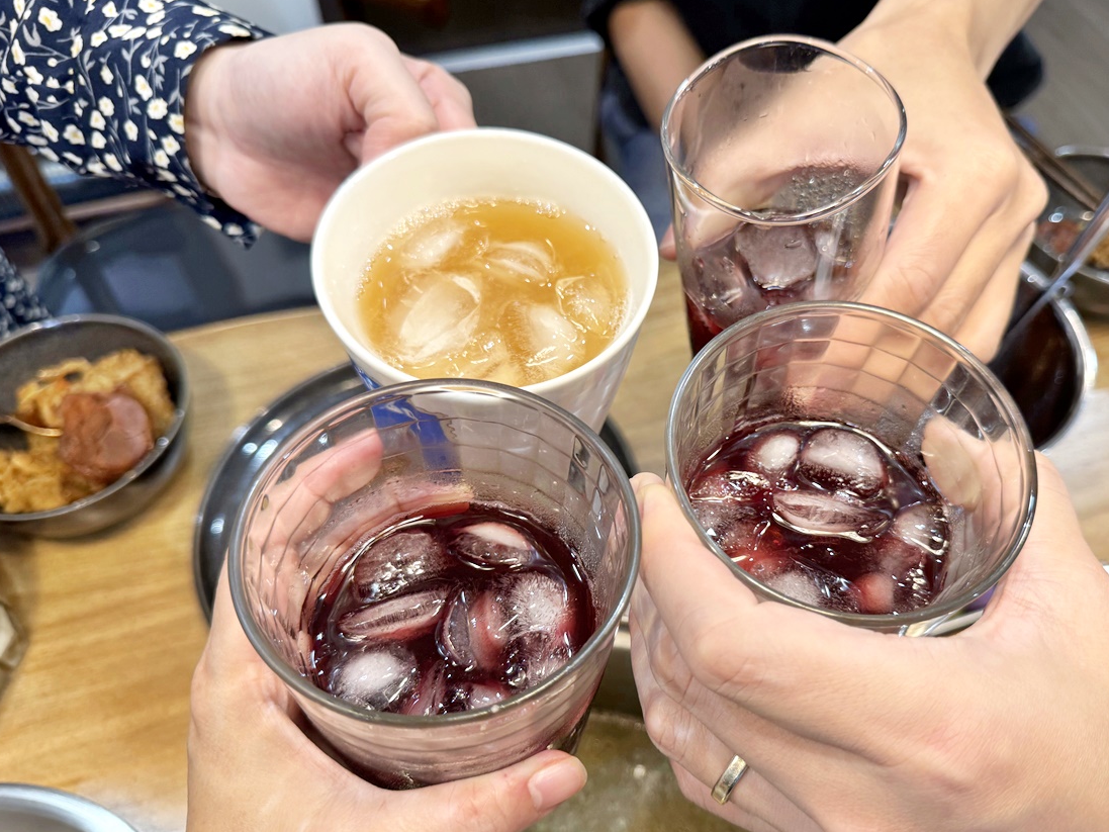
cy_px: 446
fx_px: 897
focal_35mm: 28
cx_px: 634
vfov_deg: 49.7
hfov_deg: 63.1
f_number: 1.78
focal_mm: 6.76
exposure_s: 1/60
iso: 125
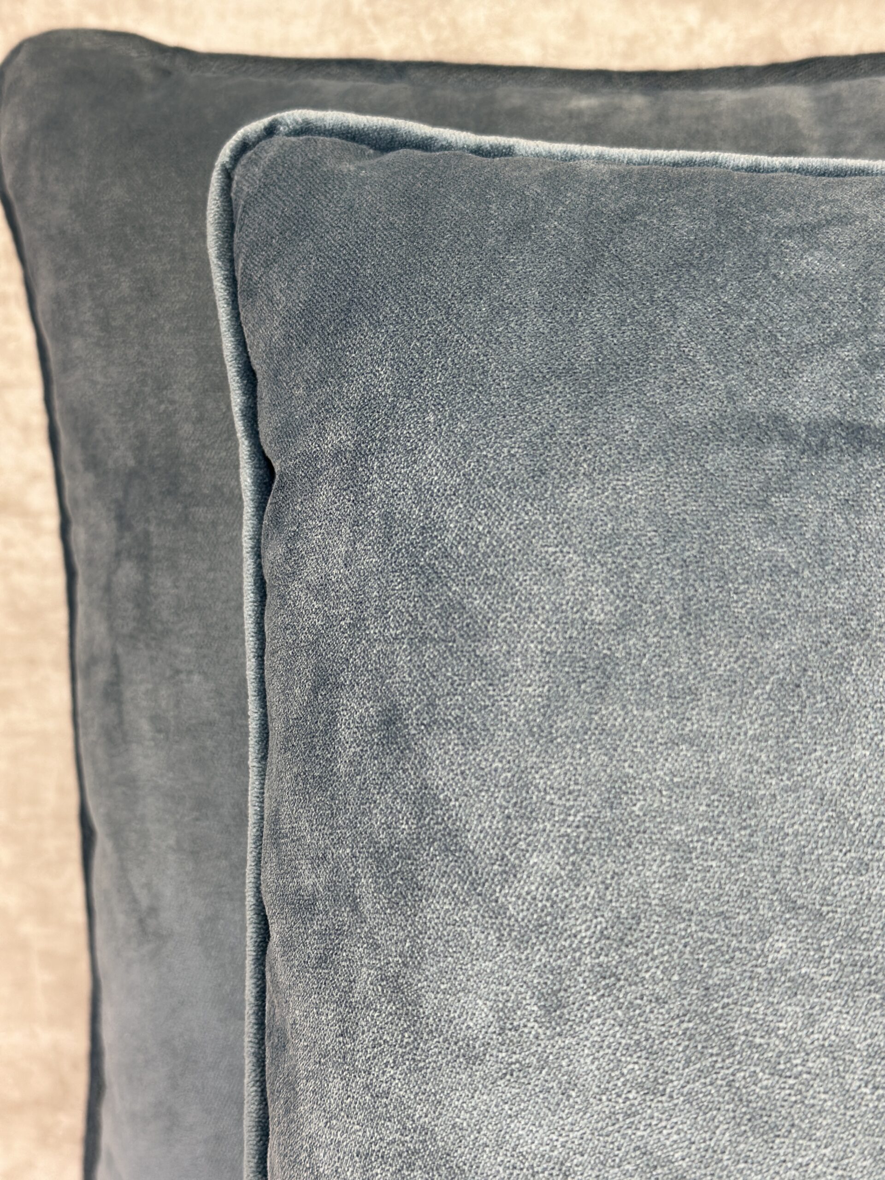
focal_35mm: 48
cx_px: 442
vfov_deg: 39.7
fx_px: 1636
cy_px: 590
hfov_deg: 30.3
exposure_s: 1/120
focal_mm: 6.86
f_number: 1.78
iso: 100
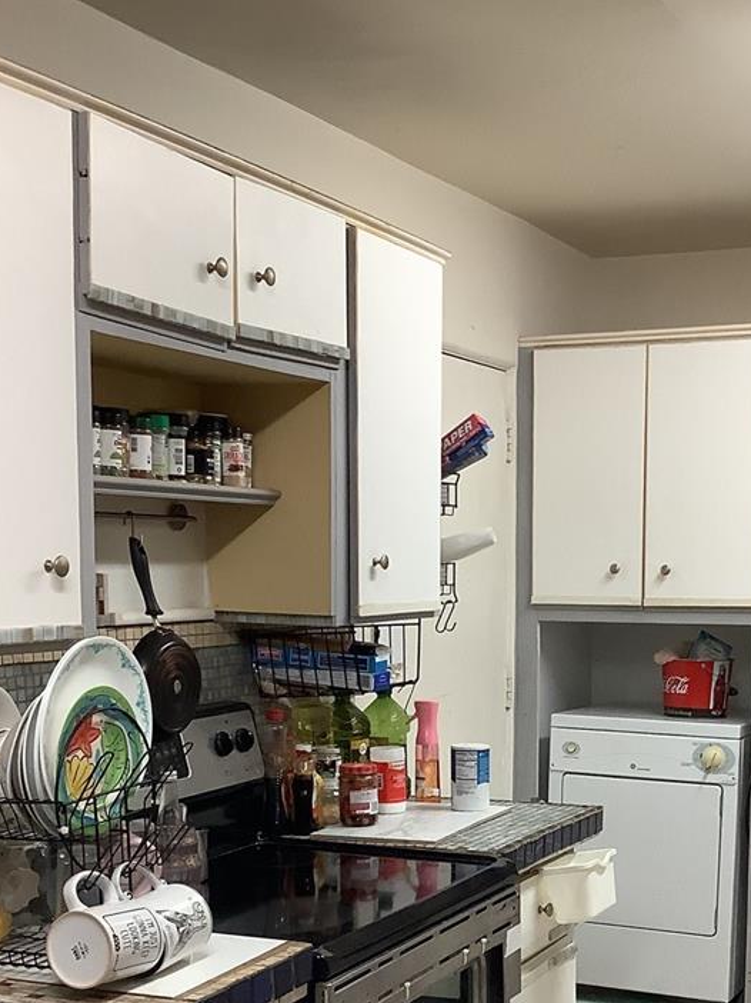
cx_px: 518
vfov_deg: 35.0
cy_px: 810
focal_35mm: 53
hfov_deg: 27.3
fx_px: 1534
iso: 125
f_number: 2.4
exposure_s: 1/60
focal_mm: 3.3
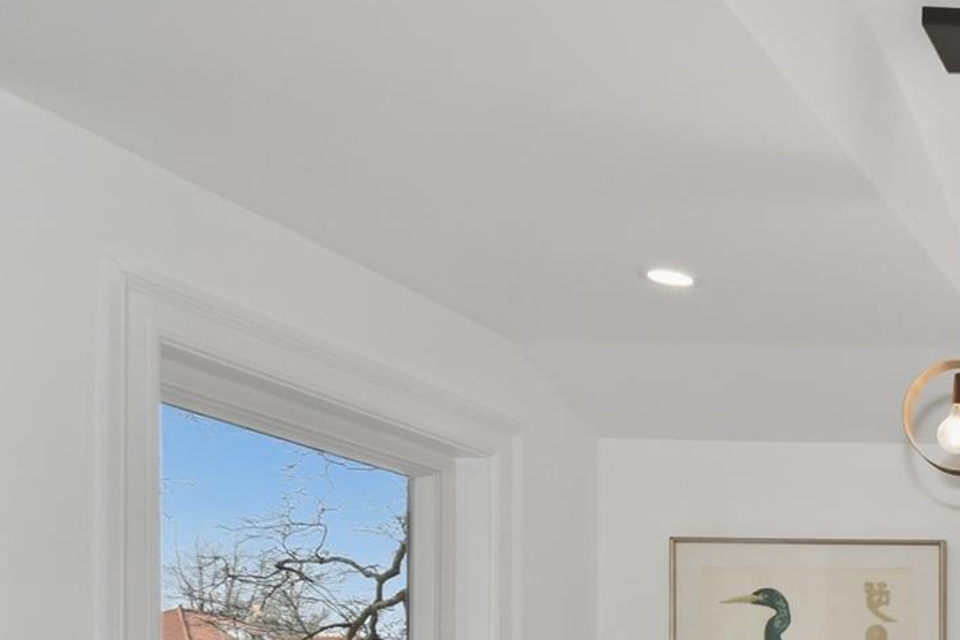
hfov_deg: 30.7
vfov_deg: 28.0
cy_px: 728
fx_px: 1147
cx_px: 1358
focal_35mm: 43
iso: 110
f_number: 5.6
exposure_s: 1/125
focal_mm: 10
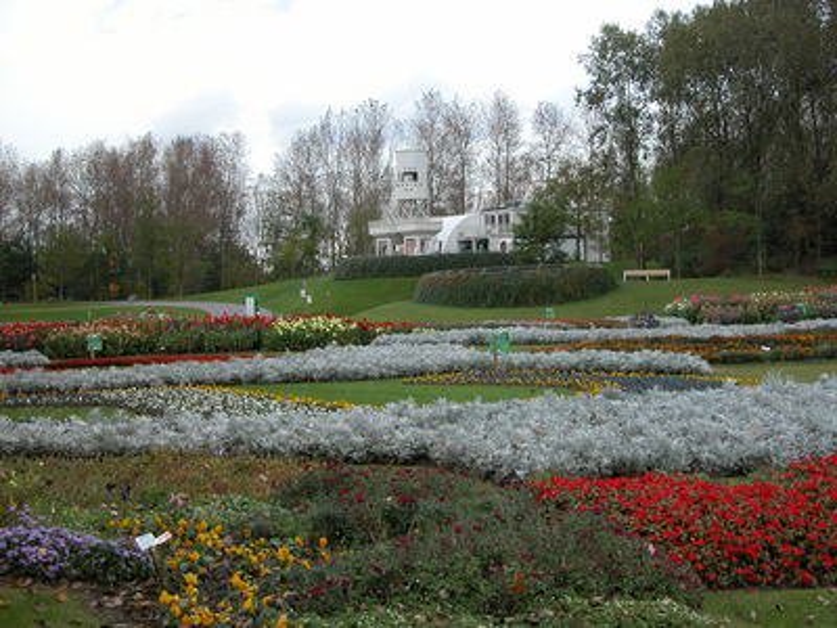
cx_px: 418
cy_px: 314
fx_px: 1668
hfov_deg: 28.2
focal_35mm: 69
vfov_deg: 21.3
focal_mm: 17.8
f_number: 3.3
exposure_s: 1/87.1
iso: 100
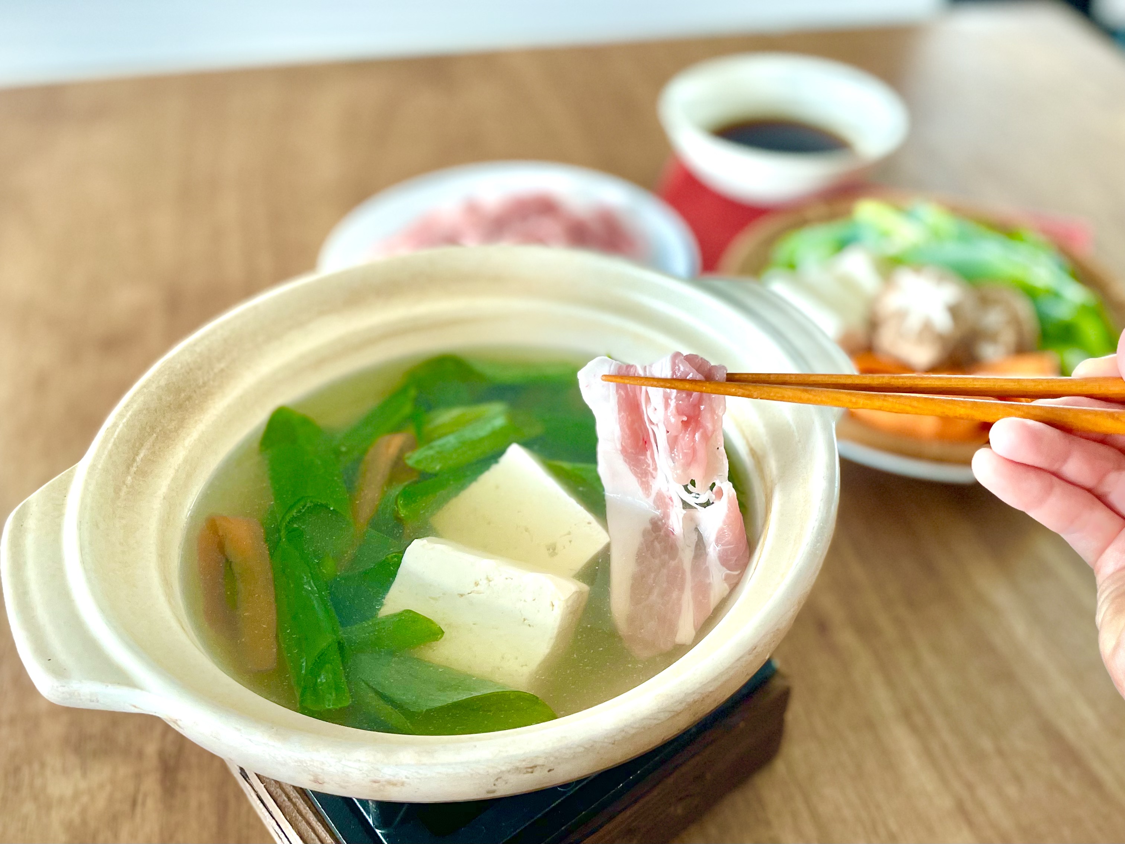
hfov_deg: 67.3
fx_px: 845
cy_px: 422
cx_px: 562
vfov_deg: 53.1
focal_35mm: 26
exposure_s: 1/83
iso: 125
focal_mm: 4.2
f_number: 1.6
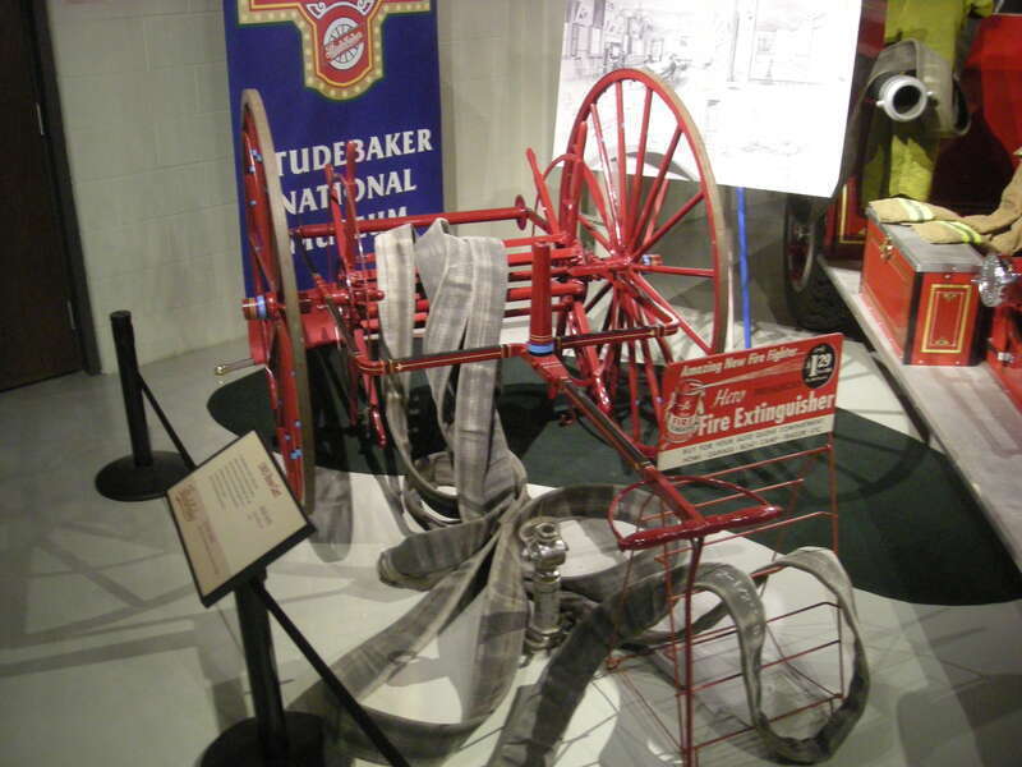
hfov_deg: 52.6
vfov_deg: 40.7
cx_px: 511
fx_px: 1033
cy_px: 384
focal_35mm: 35
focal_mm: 5.7
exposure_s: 1/8.6
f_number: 2.8
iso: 400
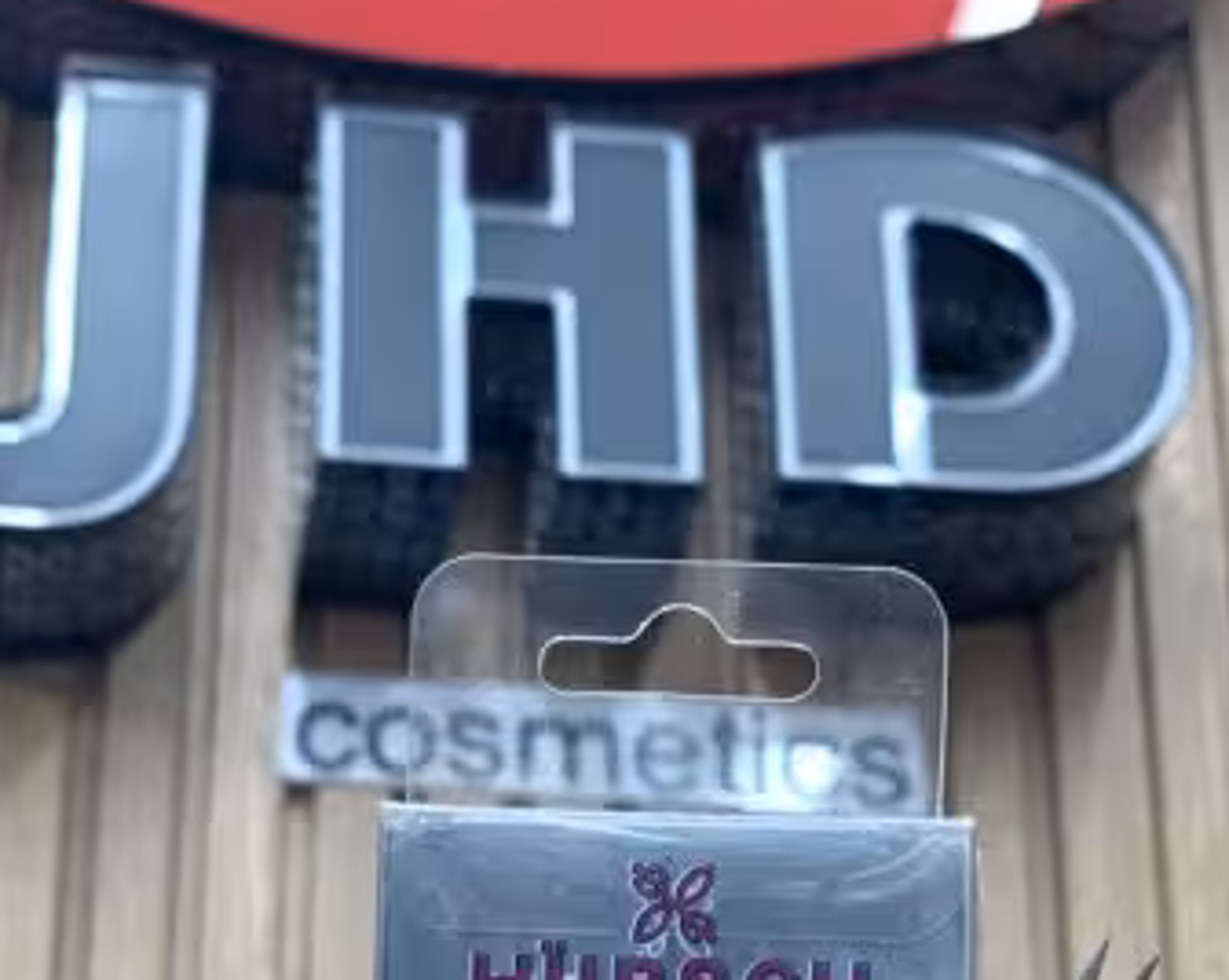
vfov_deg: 12.6
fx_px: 4396
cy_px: 881
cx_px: 706
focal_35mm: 121
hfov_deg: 15.9
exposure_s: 1/100
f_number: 2.4
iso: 125
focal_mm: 6
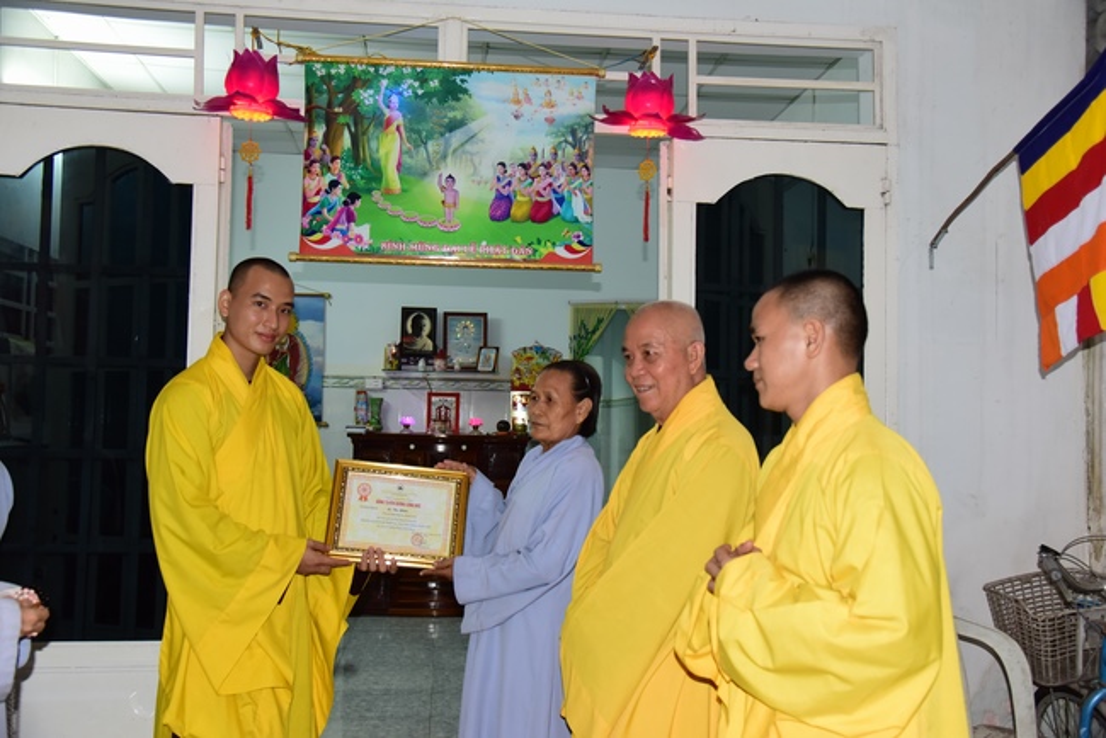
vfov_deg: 37.9
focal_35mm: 35
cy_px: 369
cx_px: 553
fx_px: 1076
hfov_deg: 54.4
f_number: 4.5
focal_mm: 35
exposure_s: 1/60
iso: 2000
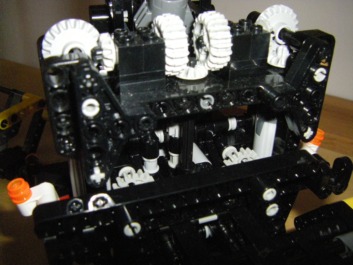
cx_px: 176
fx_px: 388
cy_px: 132
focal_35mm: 38
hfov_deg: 49.0
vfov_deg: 37.7
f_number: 7
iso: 800
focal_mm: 6.3
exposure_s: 1/50
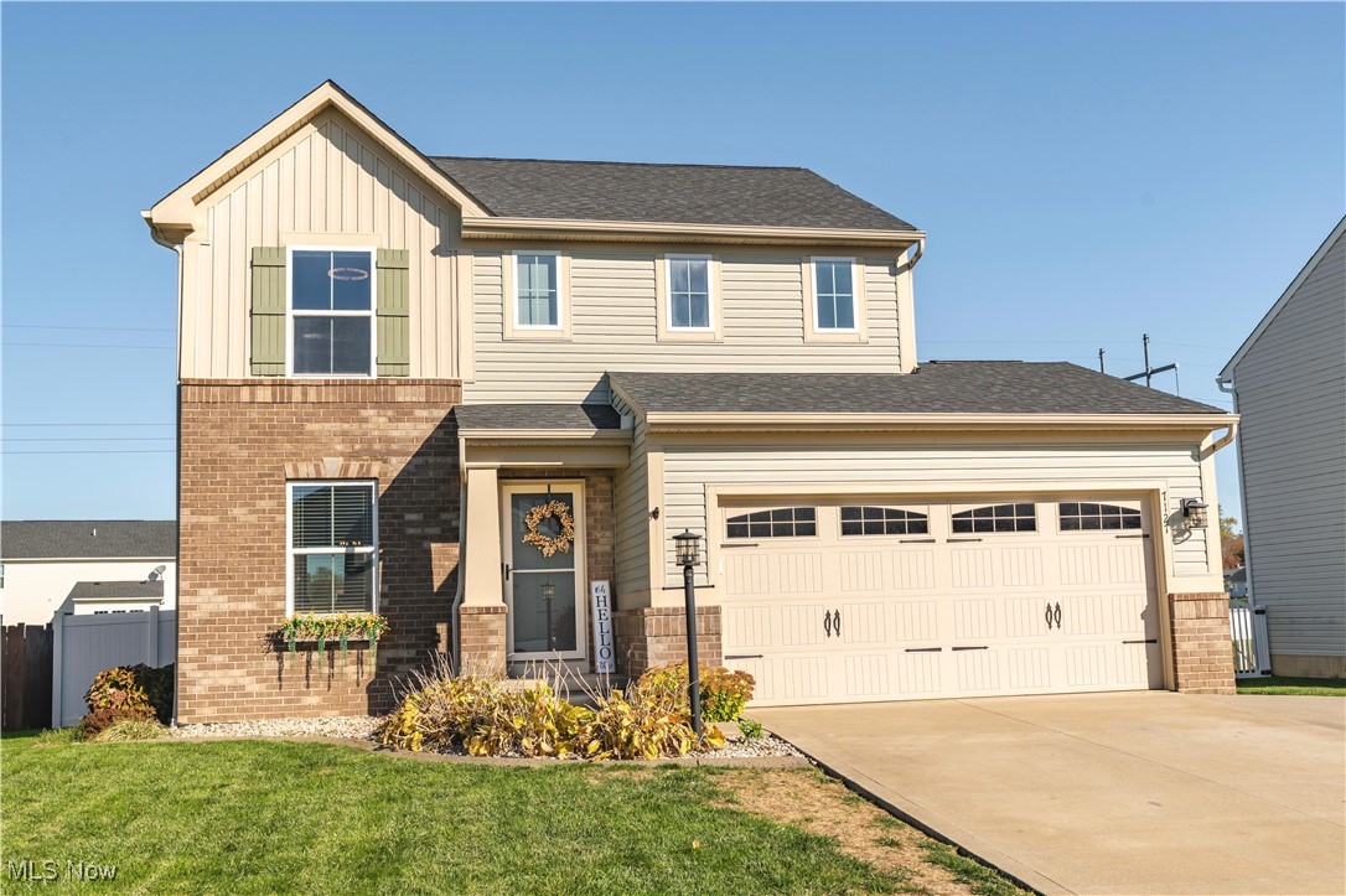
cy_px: 448
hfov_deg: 54.5
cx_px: 673
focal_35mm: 35
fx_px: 1308
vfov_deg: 37.8
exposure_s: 1/2500
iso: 160
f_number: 8
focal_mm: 35
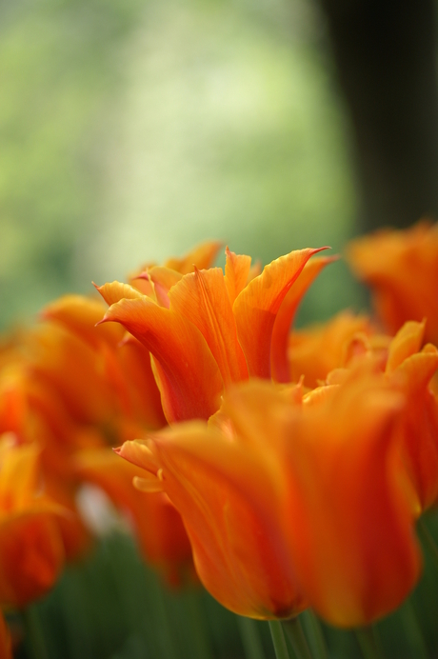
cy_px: 330
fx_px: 2469
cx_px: 219
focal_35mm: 135
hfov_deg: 10.1
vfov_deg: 15.2
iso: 200
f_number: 4.5
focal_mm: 90
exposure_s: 1/400
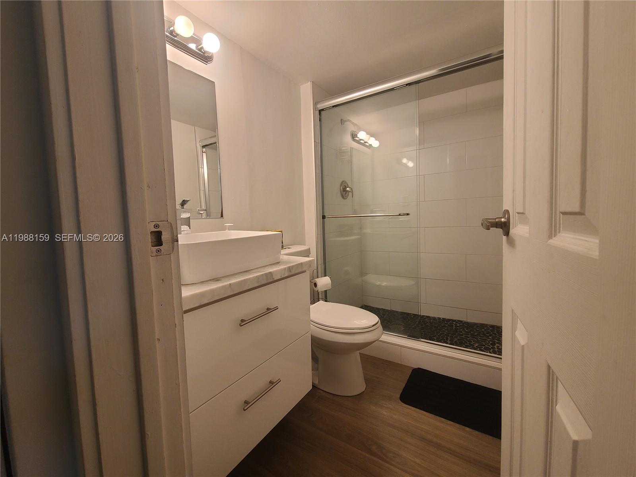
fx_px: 239
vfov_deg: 89.9
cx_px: 318
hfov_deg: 106.2
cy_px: 238
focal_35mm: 13
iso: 160
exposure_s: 1/60
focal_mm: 2.2
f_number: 2.2
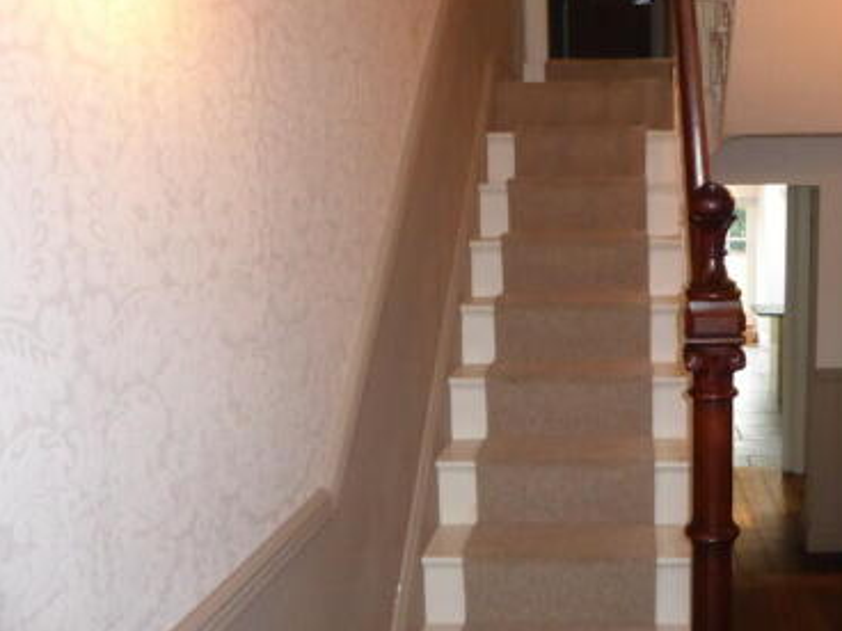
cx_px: 626
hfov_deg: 47.3
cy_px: 326
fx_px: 924
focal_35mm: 38
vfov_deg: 37.7
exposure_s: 1/60
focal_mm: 4.3
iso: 800
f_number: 3.3
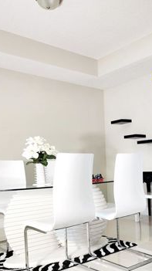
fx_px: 273
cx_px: 125
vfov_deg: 52.1
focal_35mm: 38
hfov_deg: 30.3
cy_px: 174
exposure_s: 1/120
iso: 250
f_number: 1.8
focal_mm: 6.4
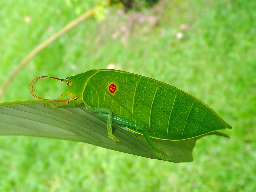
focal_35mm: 58
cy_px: 96
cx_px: 128
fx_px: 429
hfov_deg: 33.2
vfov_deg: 25.2
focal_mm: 10.35
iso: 200
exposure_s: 1/125
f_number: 5
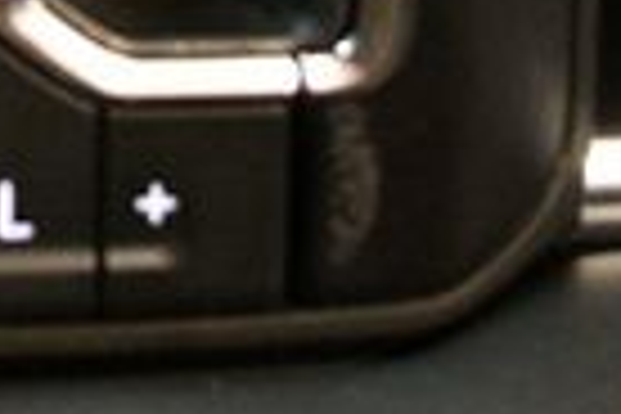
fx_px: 2156
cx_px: -112
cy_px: -477
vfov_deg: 10.0
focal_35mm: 125
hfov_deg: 15.8
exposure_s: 1/60
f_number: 3.5
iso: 4500
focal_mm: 18
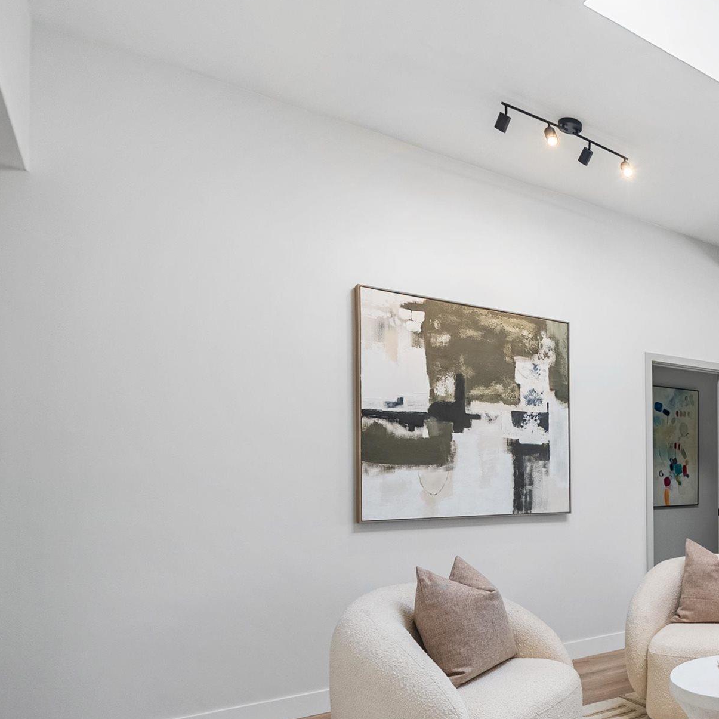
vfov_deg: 59.8
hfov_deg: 50.5
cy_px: 469
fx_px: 611
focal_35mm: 26
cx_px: 703
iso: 250
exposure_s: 1/500
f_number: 6.3
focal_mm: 12
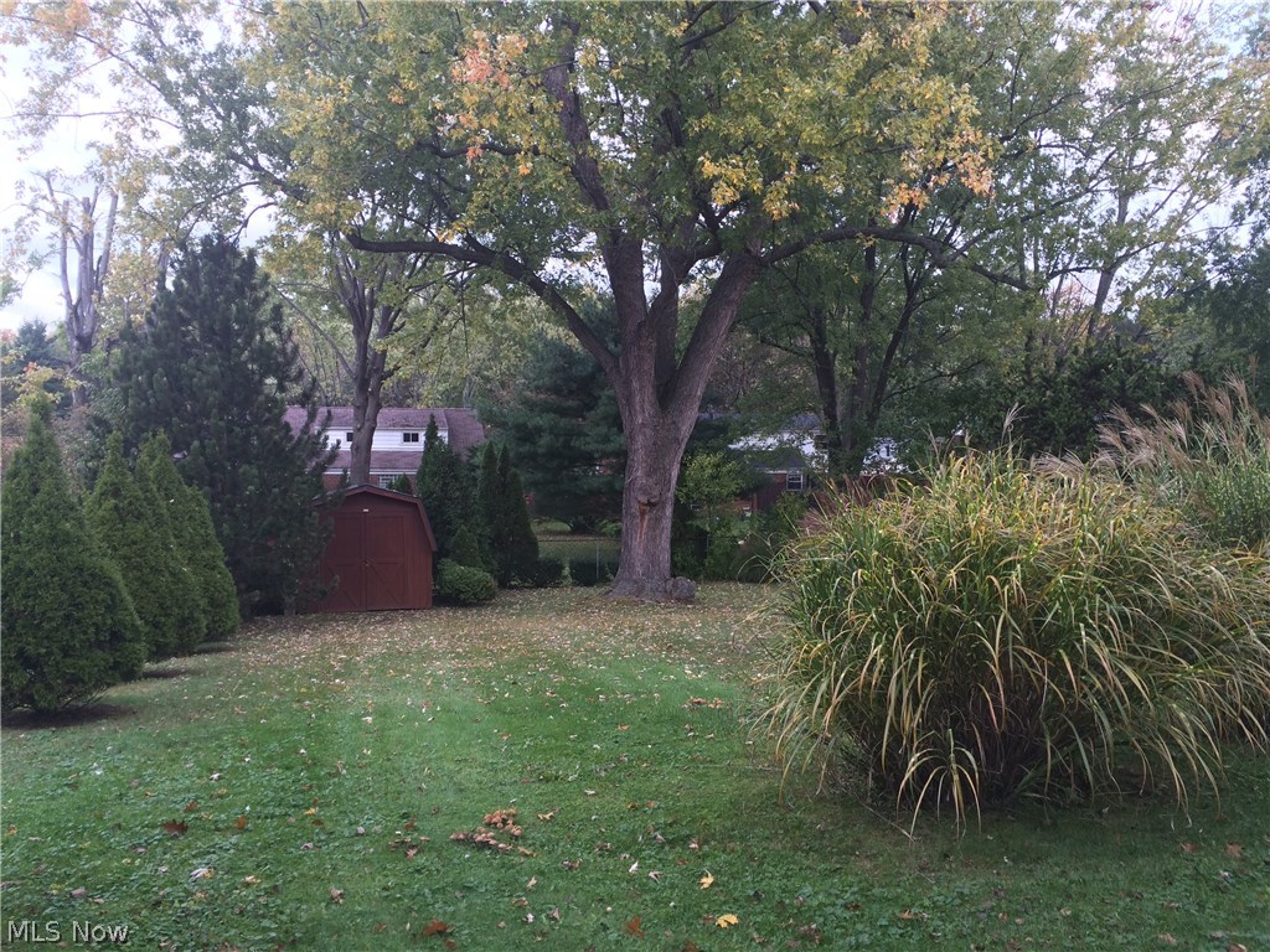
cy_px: 476
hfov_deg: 61.7
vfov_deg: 48.2
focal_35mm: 29
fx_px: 1064
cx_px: 635
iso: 40
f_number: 2.2
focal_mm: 4.15
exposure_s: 1/120
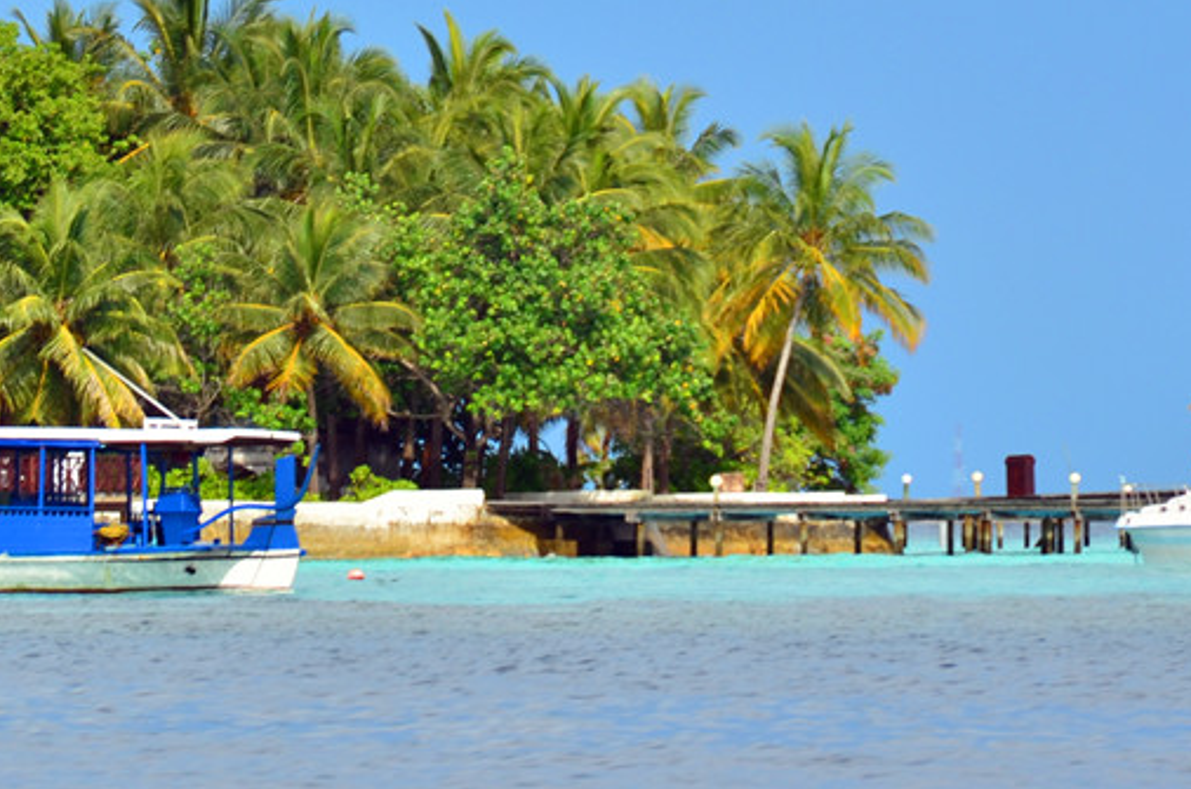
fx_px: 22711
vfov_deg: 2.0
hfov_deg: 3.0
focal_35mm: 688
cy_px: 148
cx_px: 291
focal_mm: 200
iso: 100
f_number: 9
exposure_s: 1/320
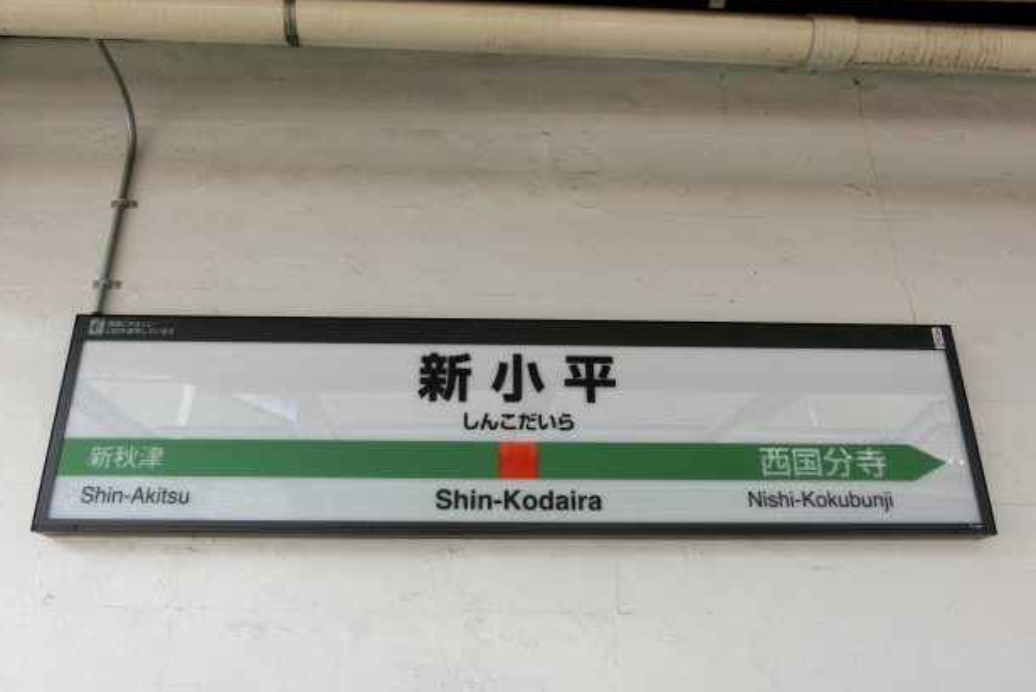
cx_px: 501
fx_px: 777
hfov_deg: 67.4
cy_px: 372
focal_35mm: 27
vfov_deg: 47.9
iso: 125
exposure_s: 1/125
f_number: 3.5
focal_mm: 4.5
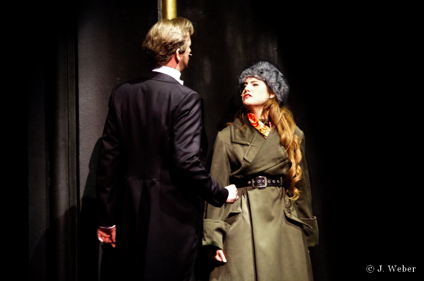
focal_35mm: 207
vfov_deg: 6.6
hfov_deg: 10.0
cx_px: 212
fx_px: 2433
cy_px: 140
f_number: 4.5
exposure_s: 1/100
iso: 6400
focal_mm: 137.5
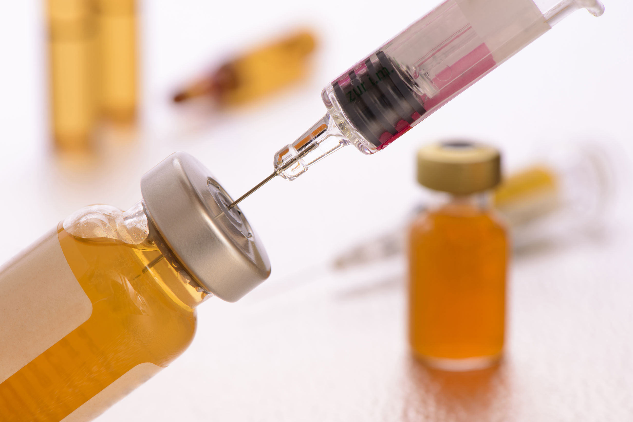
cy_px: 211
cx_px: 316
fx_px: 1847
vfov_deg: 13.1
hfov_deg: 19.4
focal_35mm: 105
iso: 80
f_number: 16
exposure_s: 1/100
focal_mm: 105
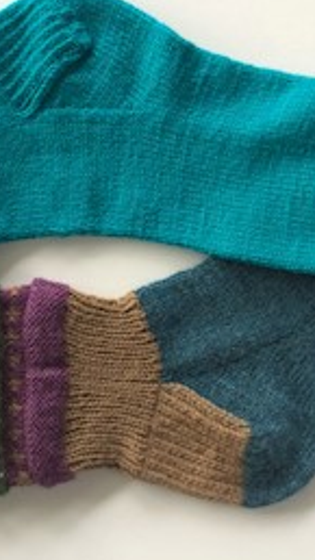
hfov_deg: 24.4
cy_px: 291
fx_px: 728
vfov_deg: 42.1
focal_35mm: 49
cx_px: 130
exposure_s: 1/30
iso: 40
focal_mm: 4.2
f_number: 2.2
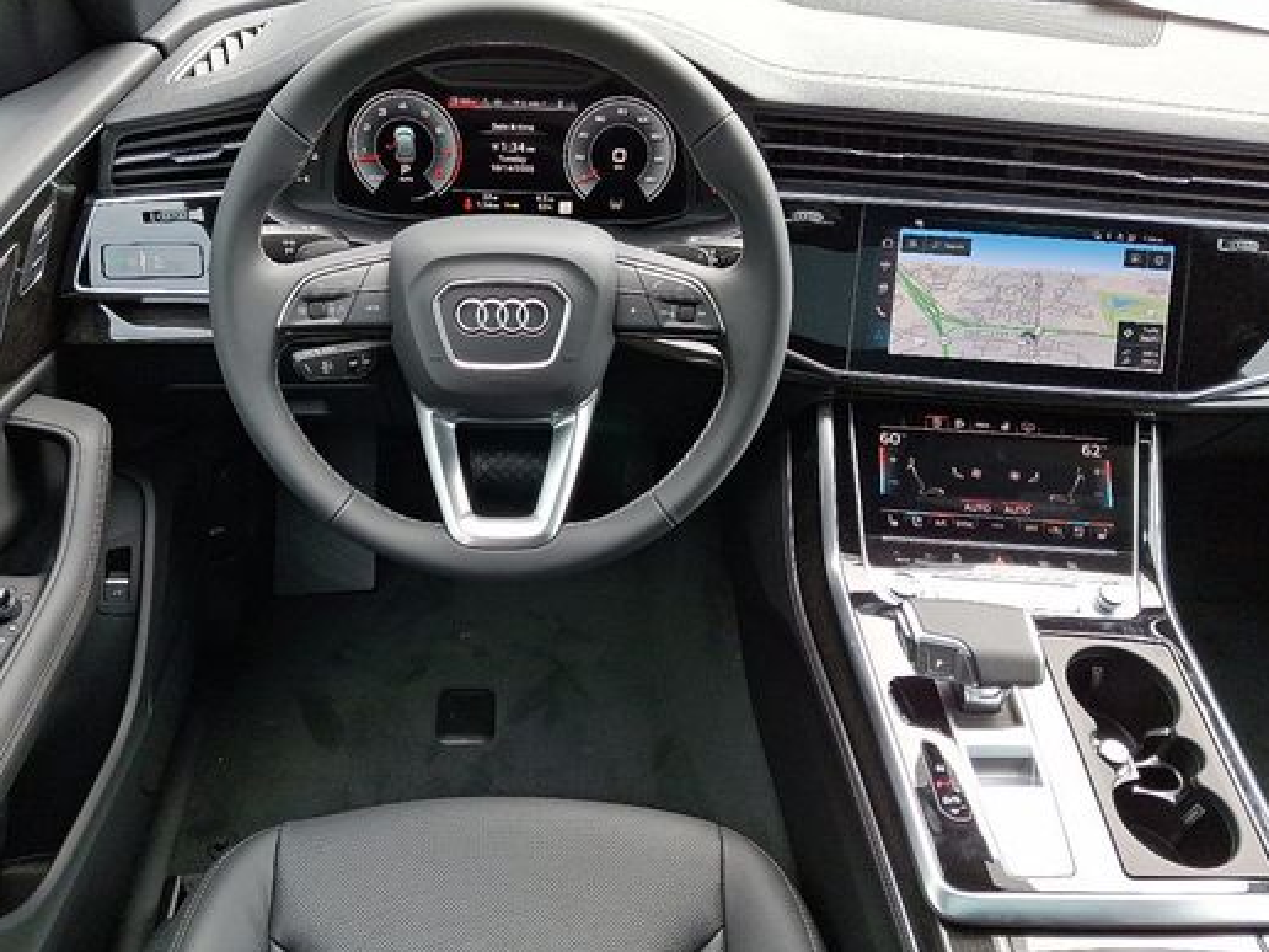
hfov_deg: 58.1
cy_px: 462
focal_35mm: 31
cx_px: 548
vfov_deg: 45.4
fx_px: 1136
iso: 25
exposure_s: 1/120
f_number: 1.8
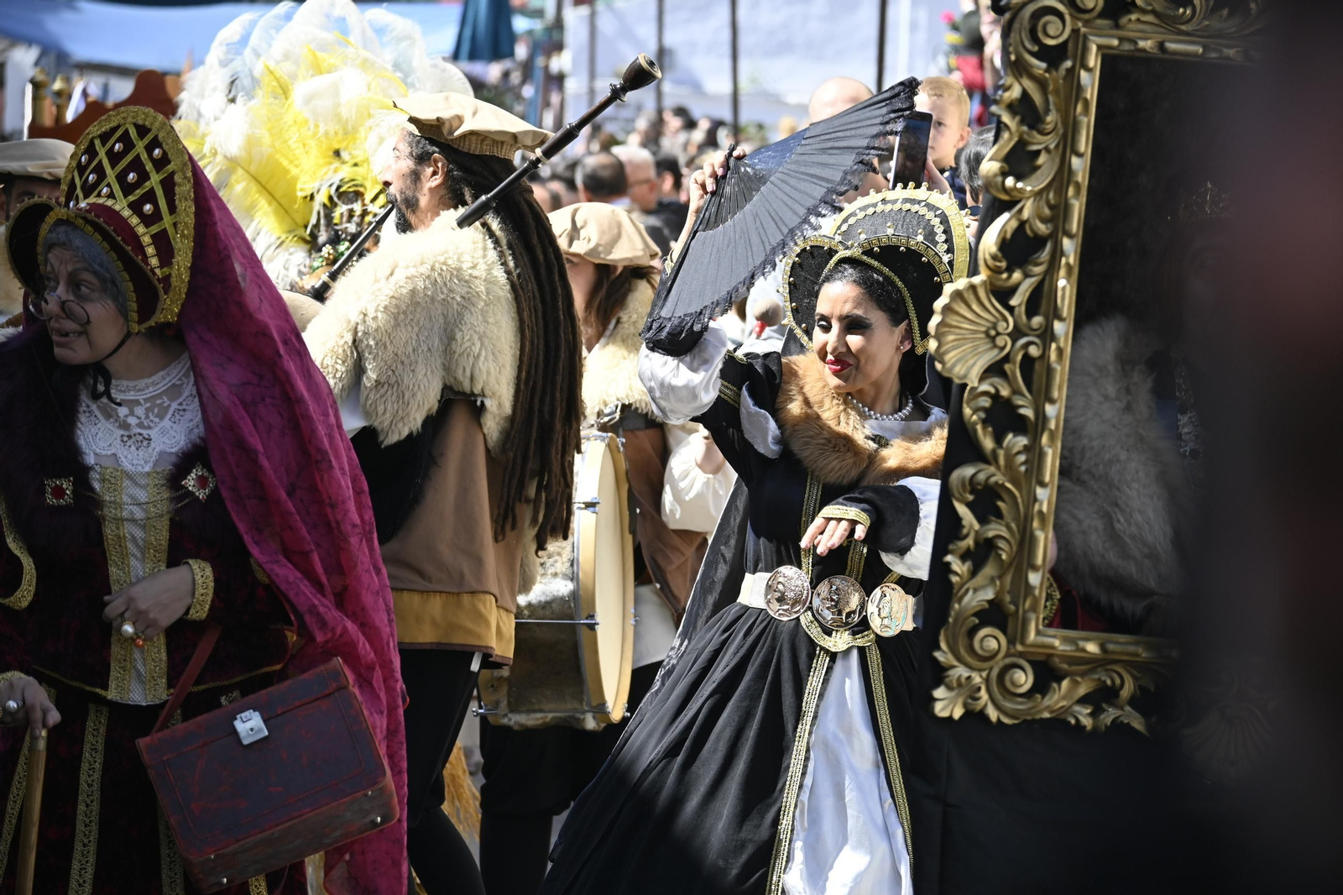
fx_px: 6713
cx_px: 672
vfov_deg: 7.6
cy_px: 448
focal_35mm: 180
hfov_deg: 11.4
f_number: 5.6
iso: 200
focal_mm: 120
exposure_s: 1/500
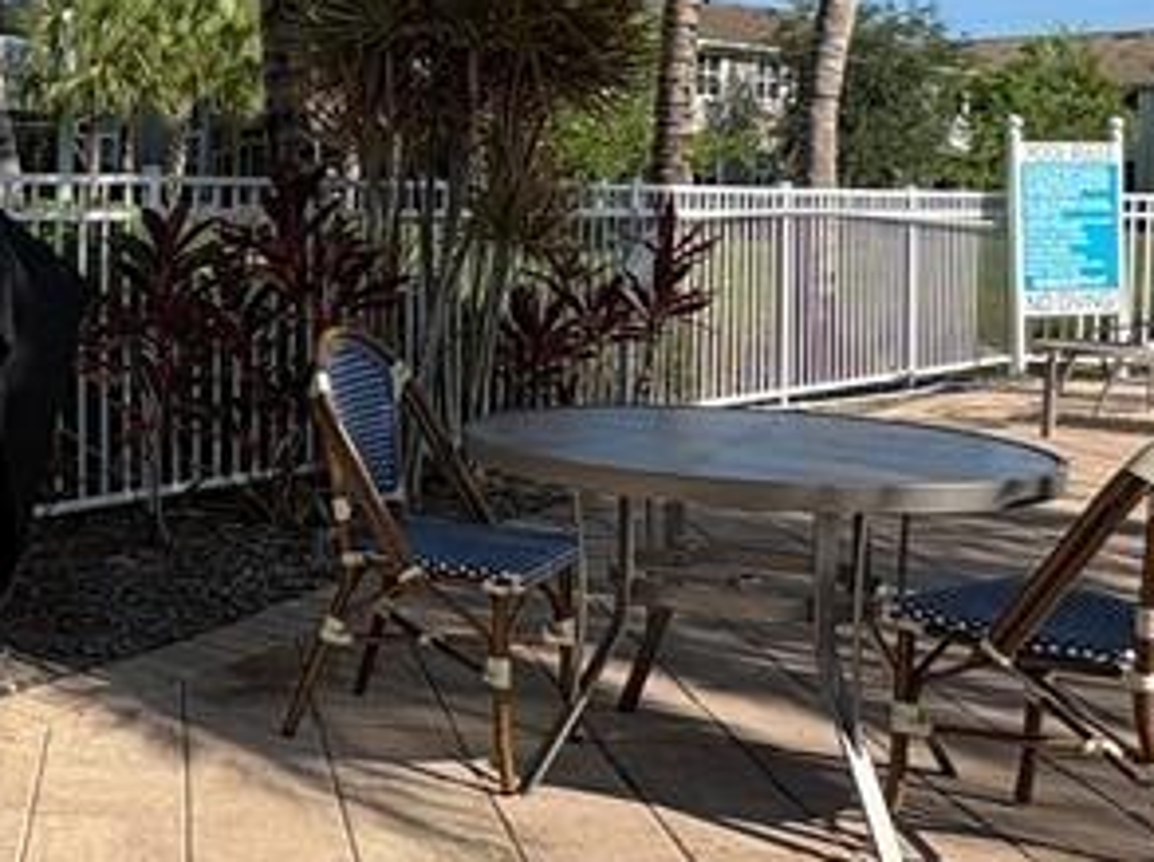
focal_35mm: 49
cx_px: -79
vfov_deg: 29.3
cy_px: 240
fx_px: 1632
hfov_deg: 34.3
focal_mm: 2.22
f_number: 2.2
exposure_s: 1/1449
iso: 50
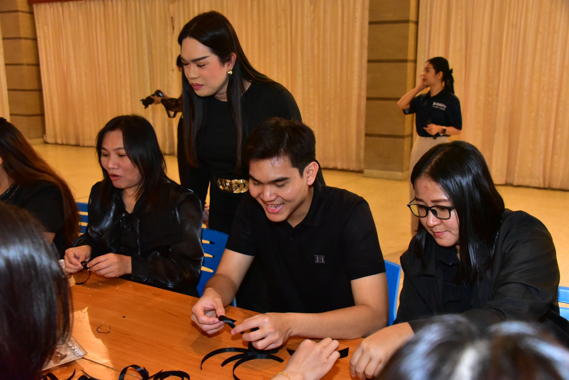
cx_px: 284
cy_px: 190
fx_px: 569
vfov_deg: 36.9
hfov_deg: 53.1
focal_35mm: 36
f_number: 6.3
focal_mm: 36
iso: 8000
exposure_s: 1/100
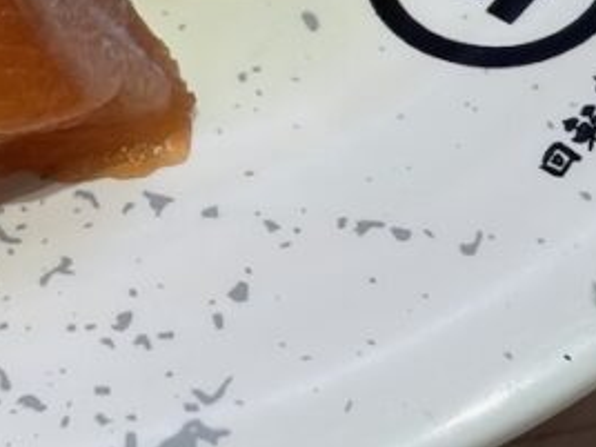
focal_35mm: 199
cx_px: -85
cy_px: -367
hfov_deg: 9.8
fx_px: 3426
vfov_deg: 7.3
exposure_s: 1/100
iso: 32
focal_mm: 5.96
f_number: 1.6
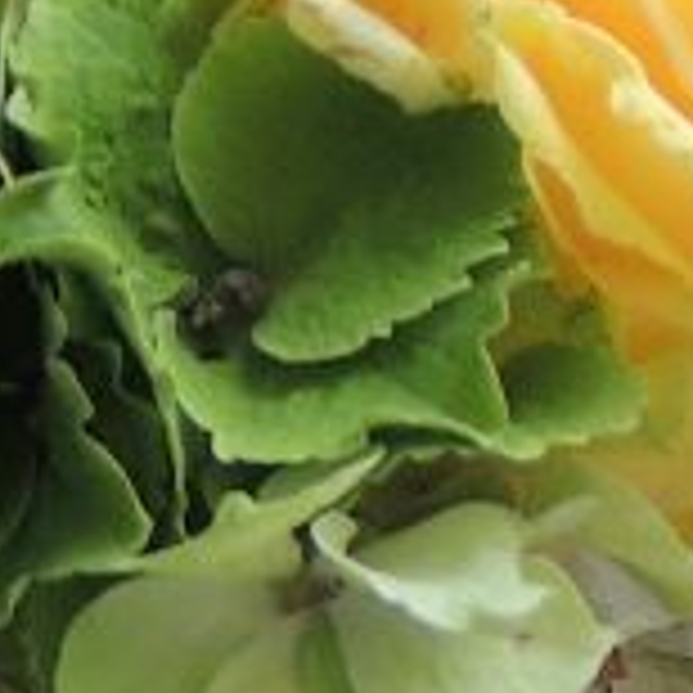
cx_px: 2052
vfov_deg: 6.8
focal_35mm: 241
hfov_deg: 6.6
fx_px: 5459
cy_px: -1156
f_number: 3.3
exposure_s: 1/50
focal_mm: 6.2
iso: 220
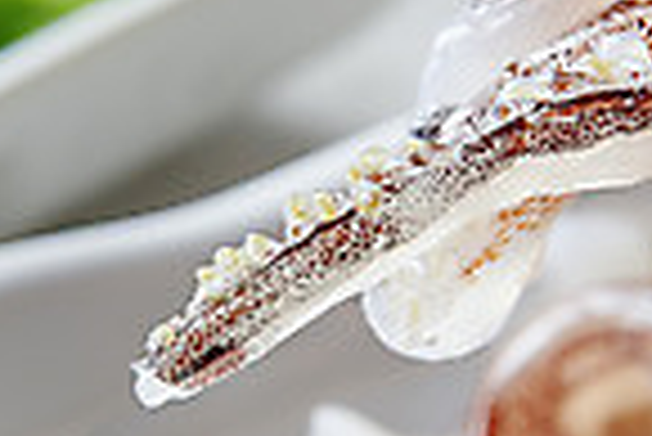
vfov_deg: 4.7
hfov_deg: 7.1
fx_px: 5257
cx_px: 362
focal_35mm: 290
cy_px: 351
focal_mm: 70
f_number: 13
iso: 100
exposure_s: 1/125
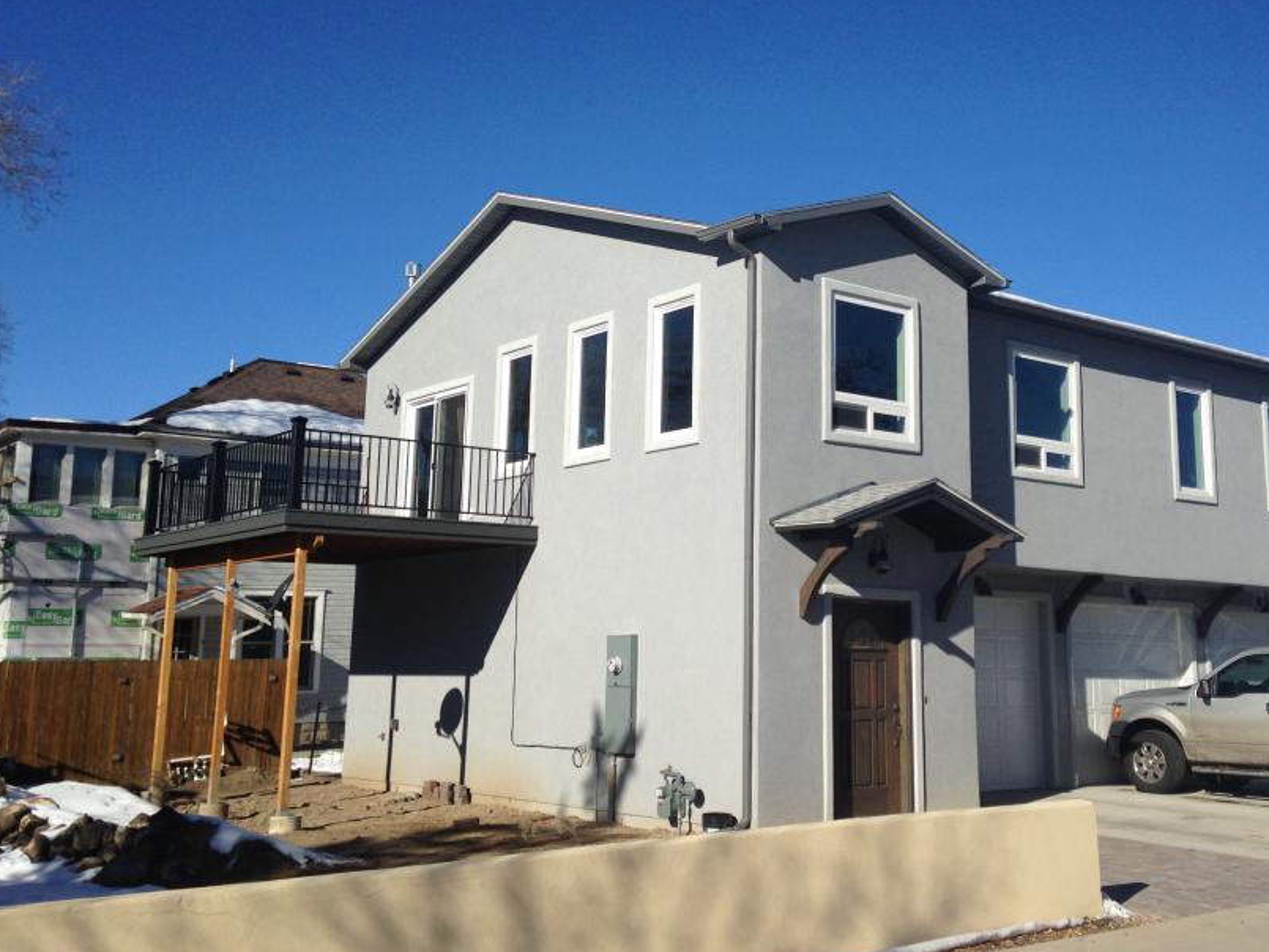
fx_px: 1503
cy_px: 422
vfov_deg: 35.1
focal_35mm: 41
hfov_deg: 45.5
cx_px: 766
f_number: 2.4
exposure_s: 1/2857
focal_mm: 4.12
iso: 50
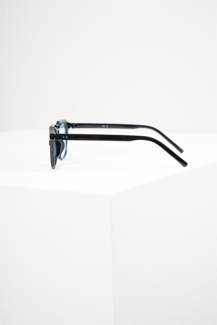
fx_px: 678
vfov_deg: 27.0
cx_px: 108
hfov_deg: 18.2
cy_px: 162
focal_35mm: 75
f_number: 8
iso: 100
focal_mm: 75
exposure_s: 1/125
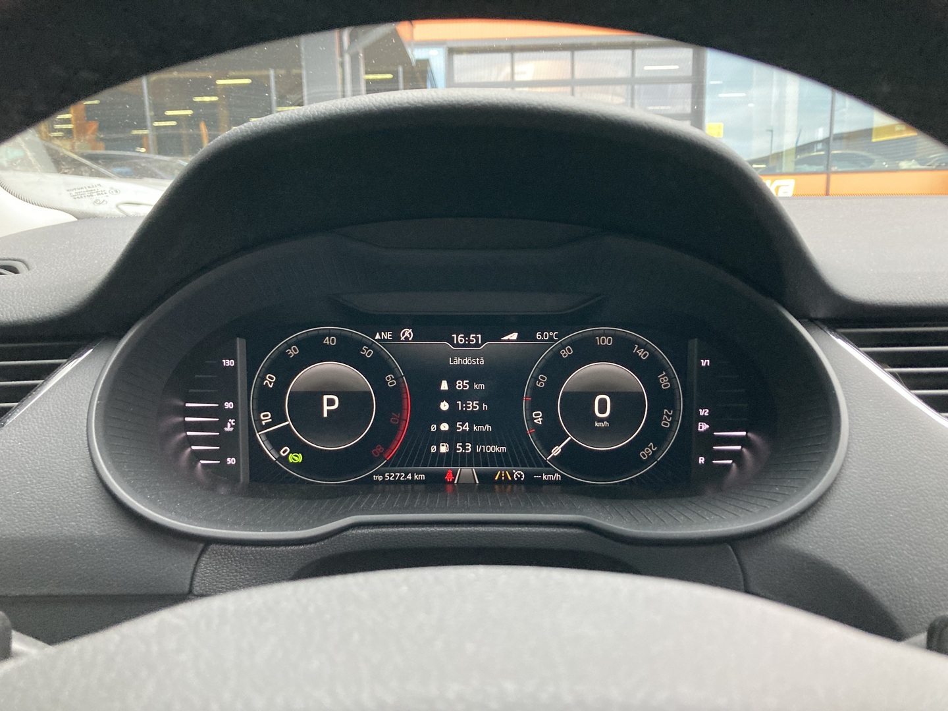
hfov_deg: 63.4
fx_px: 767
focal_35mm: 28
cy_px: 356
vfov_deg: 49.7
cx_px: 474
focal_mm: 3.99
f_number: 1.8
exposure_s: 1/34
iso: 400
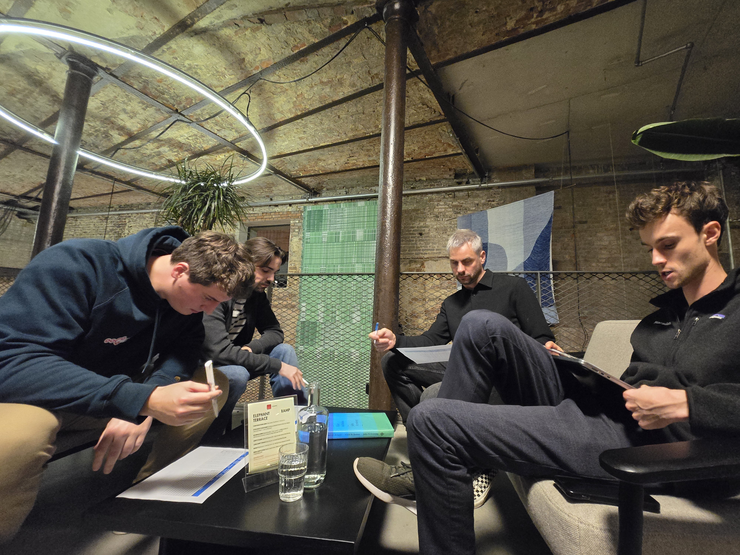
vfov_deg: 89.9
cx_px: 370
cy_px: 278
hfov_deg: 106.2
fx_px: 278
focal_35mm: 13
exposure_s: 1/33
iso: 1250
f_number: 2.2
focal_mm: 1.7
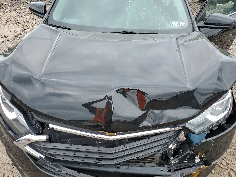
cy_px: 88
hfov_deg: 67.3
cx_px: 118
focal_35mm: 26
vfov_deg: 53.1
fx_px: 177
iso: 50
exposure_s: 1/833
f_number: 1.5
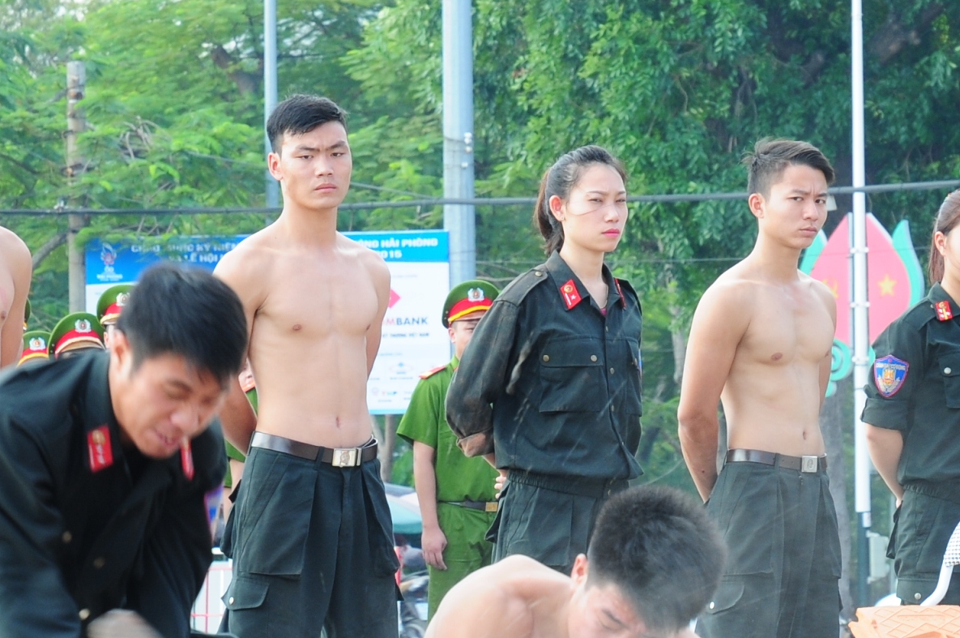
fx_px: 8097
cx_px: 544
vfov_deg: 4.5
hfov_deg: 6.8
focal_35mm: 304
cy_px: 443
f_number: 5.6
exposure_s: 1/80
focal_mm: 70
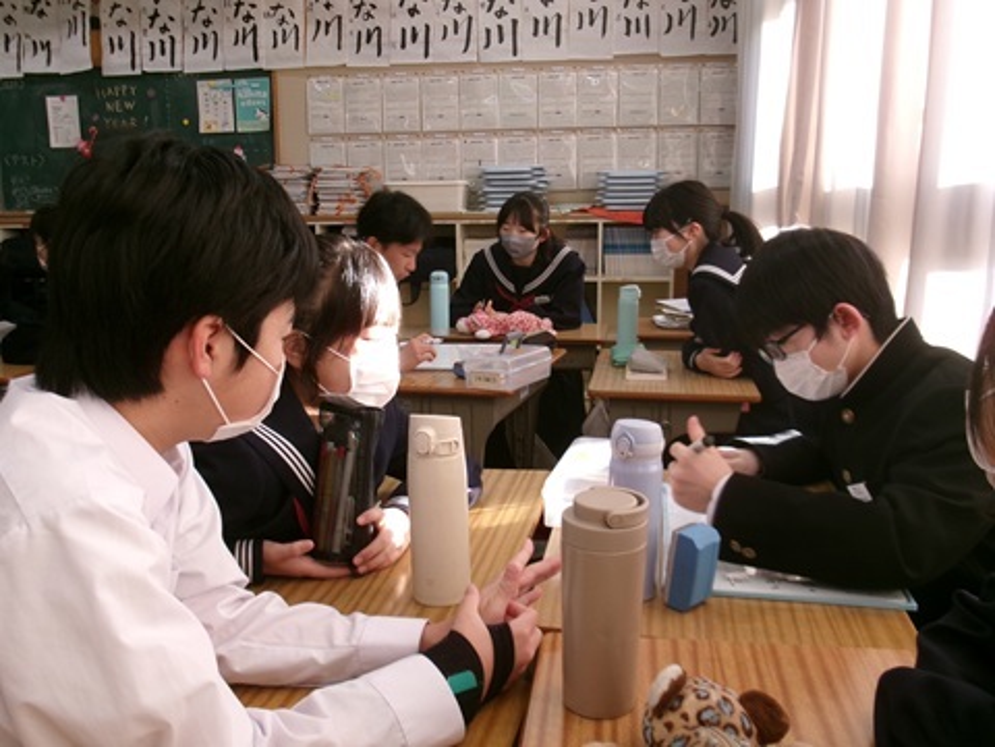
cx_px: 498
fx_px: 1035
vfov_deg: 39.7
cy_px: 374
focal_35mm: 36
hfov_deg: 51.4
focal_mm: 6.4
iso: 100
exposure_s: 1/58
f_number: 4.5
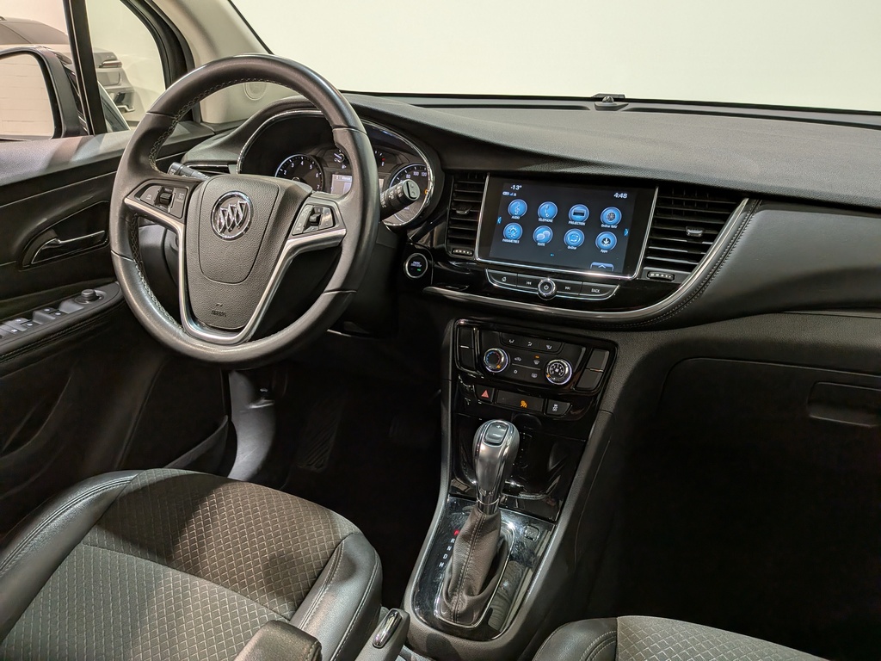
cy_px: 330
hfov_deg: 71.6
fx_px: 611
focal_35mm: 24
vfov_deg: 56.8
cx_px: 440
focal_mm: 4.53
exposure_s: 1/50
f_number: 1.7
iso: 95
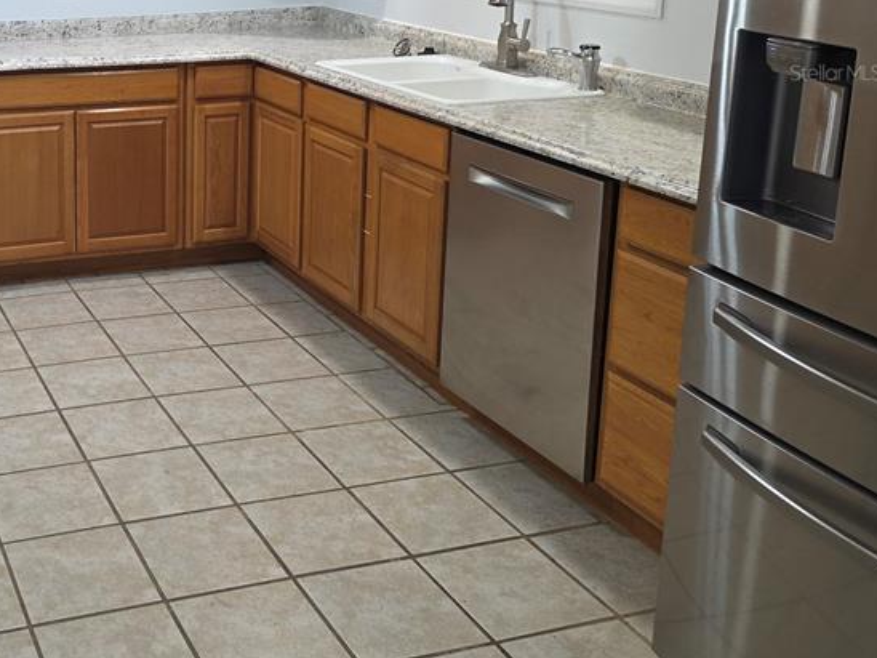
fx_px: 1089
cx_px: 67
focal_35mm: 43
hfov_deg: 40.2
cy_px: 72
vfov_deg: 32.0
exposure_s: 1/30
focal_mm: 6.3
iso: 100
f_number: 1.7
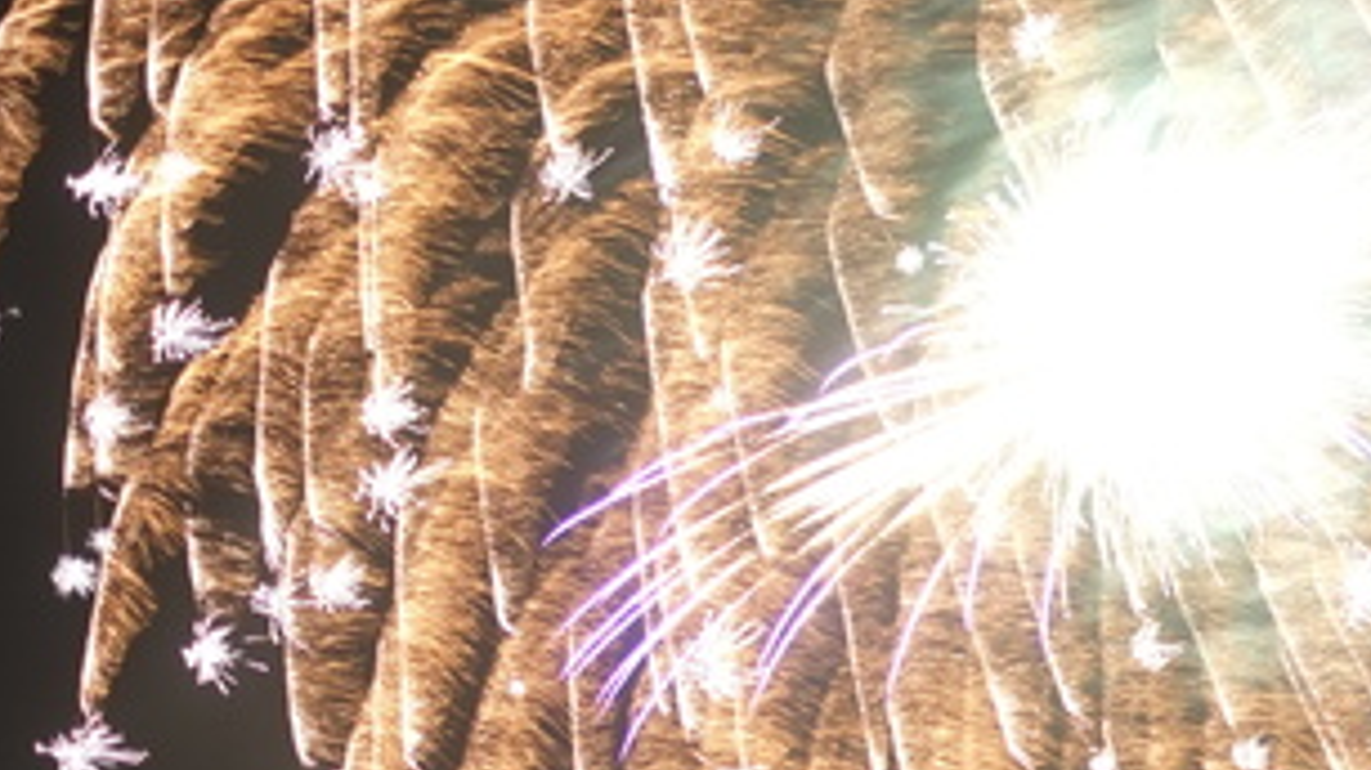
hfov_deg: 23.9
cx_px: 1461
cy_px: 703
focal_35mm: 84
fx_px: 3053
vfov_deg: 14.2
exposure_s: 2.6
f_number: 1.4
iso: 200
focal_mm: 23
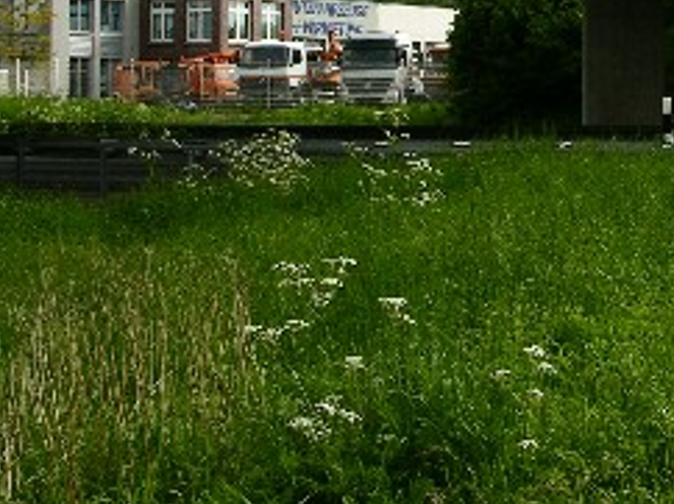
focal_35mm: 85
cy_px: -8
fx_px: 1653
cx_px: 673
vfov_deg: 16.9
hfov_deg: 22.2
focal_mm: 8.9
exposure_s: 1/103
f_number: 8
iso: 50
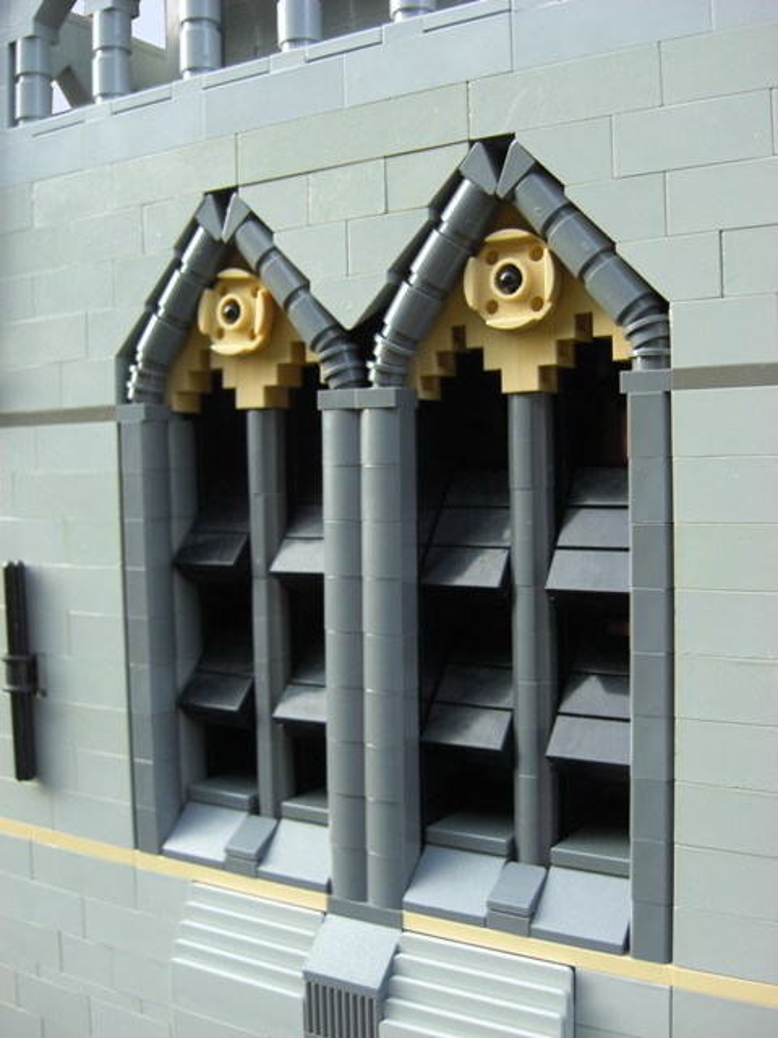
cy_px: 519
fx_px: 1139
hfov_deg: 37.7
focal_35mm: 38
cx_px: 389
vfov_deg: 49.0
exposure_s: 1/100
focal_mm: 7.9
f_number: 2.8
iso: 100
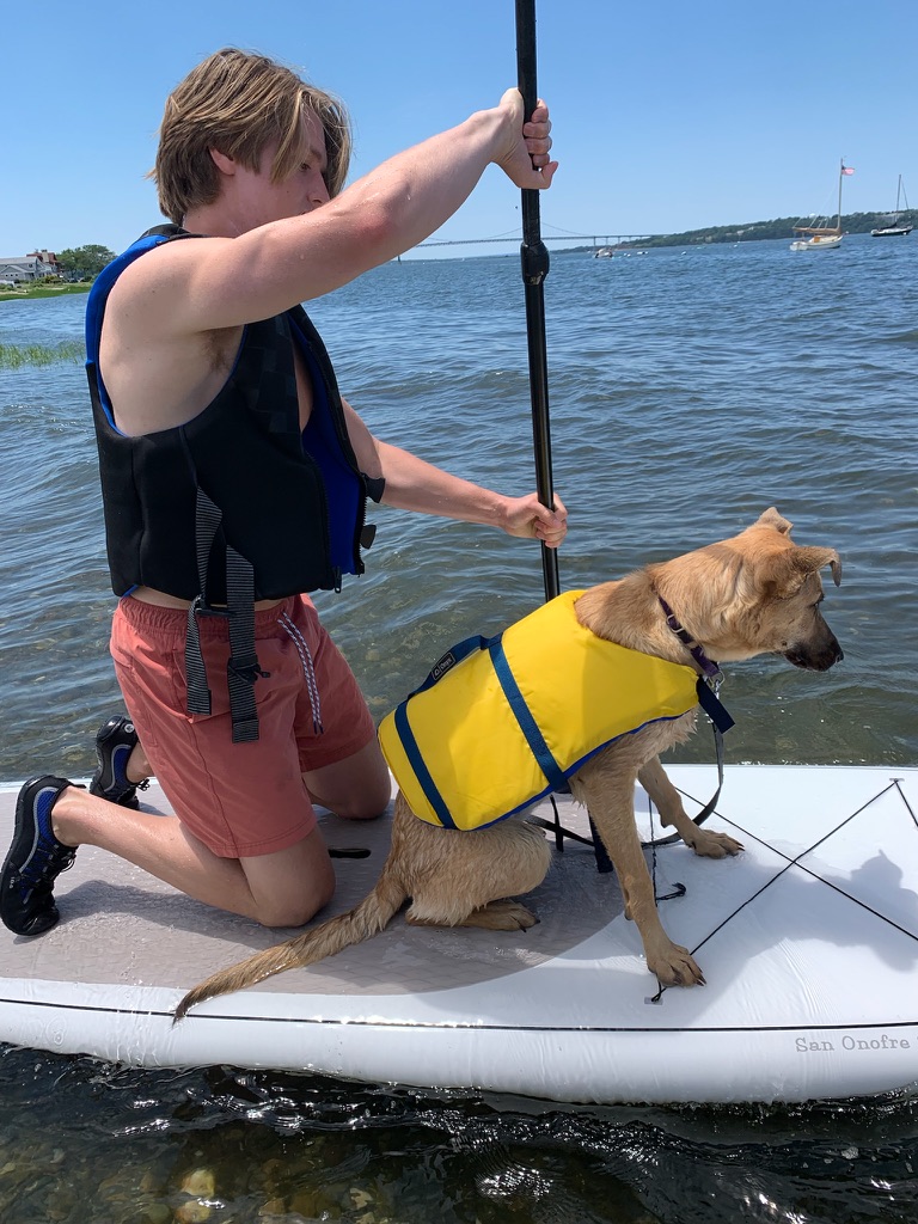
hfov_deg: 53.1
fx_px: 919
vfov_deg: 67.3
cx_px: 459
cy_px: 612
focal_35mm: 26
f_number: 1.8
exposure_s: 1/2309
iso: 25
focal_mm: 4.25
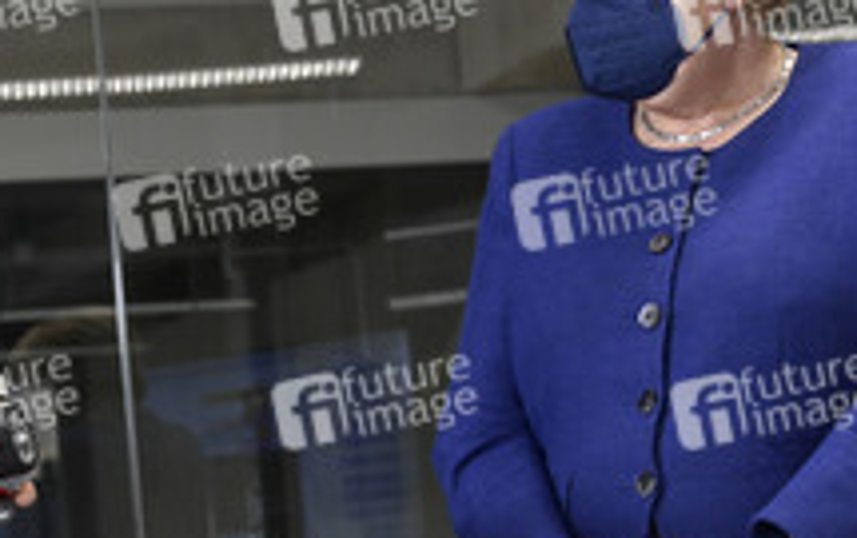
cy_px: 303
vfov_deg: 7.5
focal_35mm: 175
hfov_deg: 11.9
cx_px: 269
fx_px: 4093
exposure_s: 1/400
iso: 4000
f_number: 6.3
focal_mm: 82
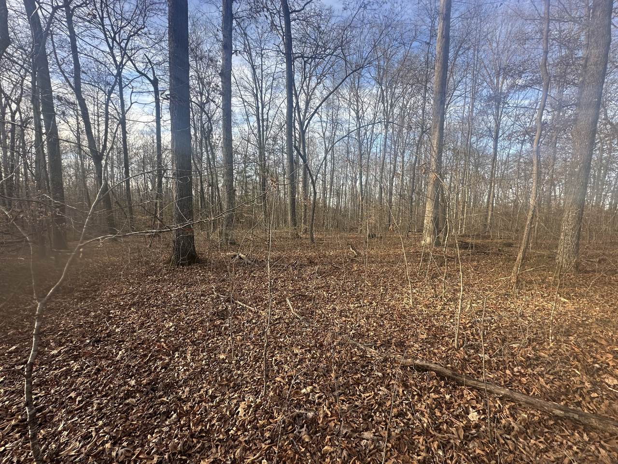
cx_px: 309
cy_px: 232
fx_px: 250
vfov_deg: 85.7
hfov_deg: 102.1
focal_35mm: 14
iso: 40
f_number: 2.2
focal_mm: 2.22
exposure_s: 1/176
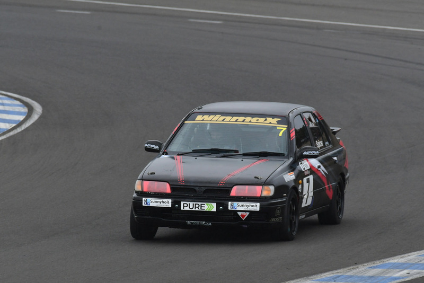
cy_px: 142
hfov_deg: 2.7
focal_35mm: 750
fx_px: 8836
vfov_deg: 1.8
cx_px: 212
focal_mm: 500
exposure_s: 1/640
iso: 640
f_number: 10
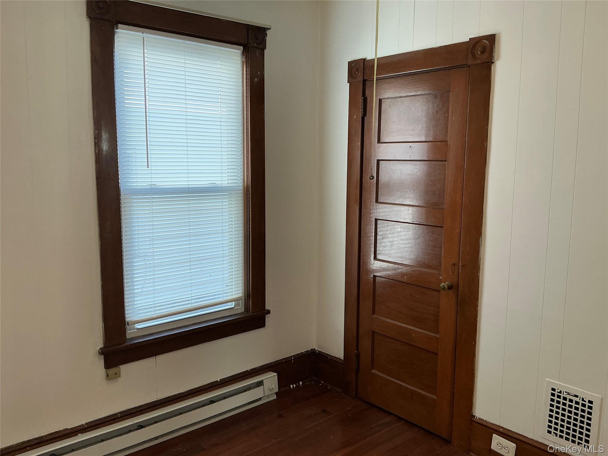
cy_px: 228
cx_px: 304
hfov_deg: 63.4
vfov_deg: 49.7
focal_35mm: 28
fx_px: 492
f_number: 1.8
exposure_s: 1/60
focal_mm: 3
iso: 50
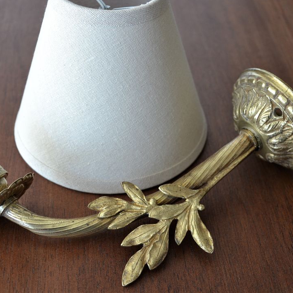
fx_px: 517
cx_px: 121
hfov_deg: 31.6
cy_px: 146
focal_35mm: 54
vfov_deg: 31.6
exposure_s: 1/60
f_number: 4
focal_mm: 28
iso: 450
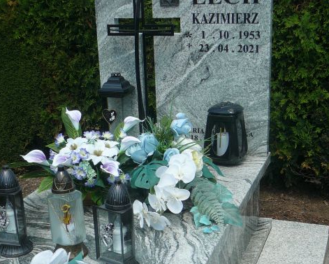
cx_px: 164
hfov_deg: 33.0
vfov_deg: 26.5
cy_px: 179
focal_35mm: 57
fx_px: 555
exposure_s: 1/640
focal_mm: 6.4
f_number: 3.2
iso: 80
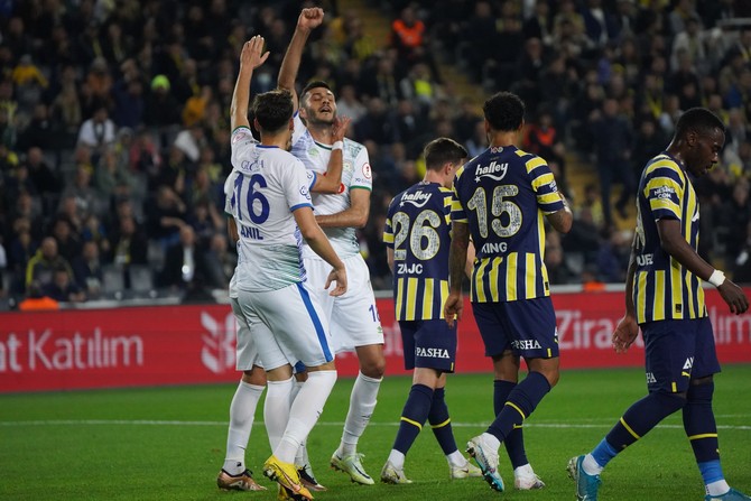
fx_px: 6384
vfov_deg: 4.5
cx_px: 376
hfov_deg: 6.7
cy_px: 250
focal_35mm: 306
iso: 8000
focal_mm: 306
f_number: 5.6
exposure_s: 1/2000
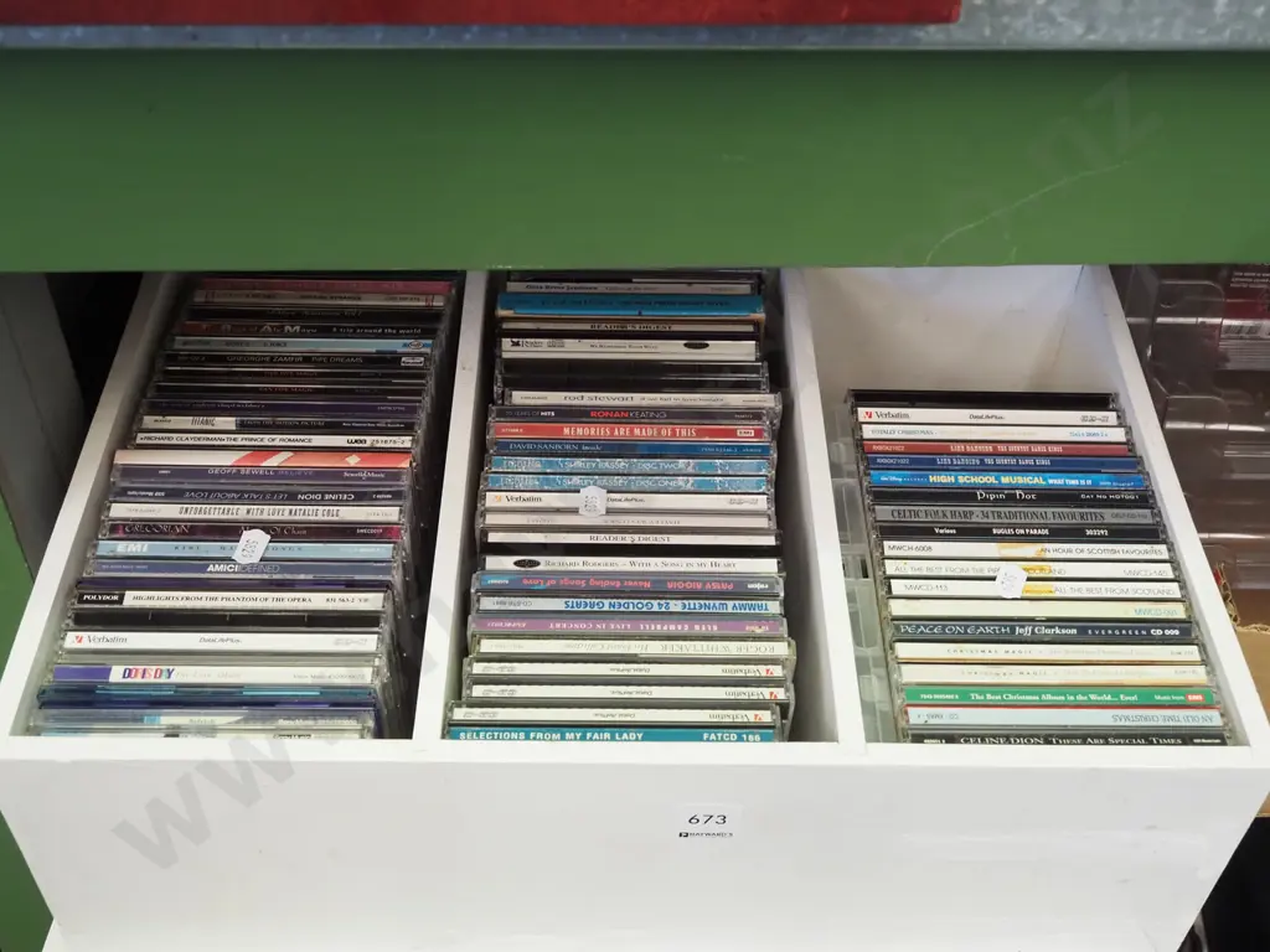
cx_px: 635
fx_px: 1541
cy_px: 476
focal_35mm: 42
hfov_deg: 44.8
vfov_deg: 34.3
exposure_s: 1/100
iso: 2500
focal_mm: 21
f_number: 5.6
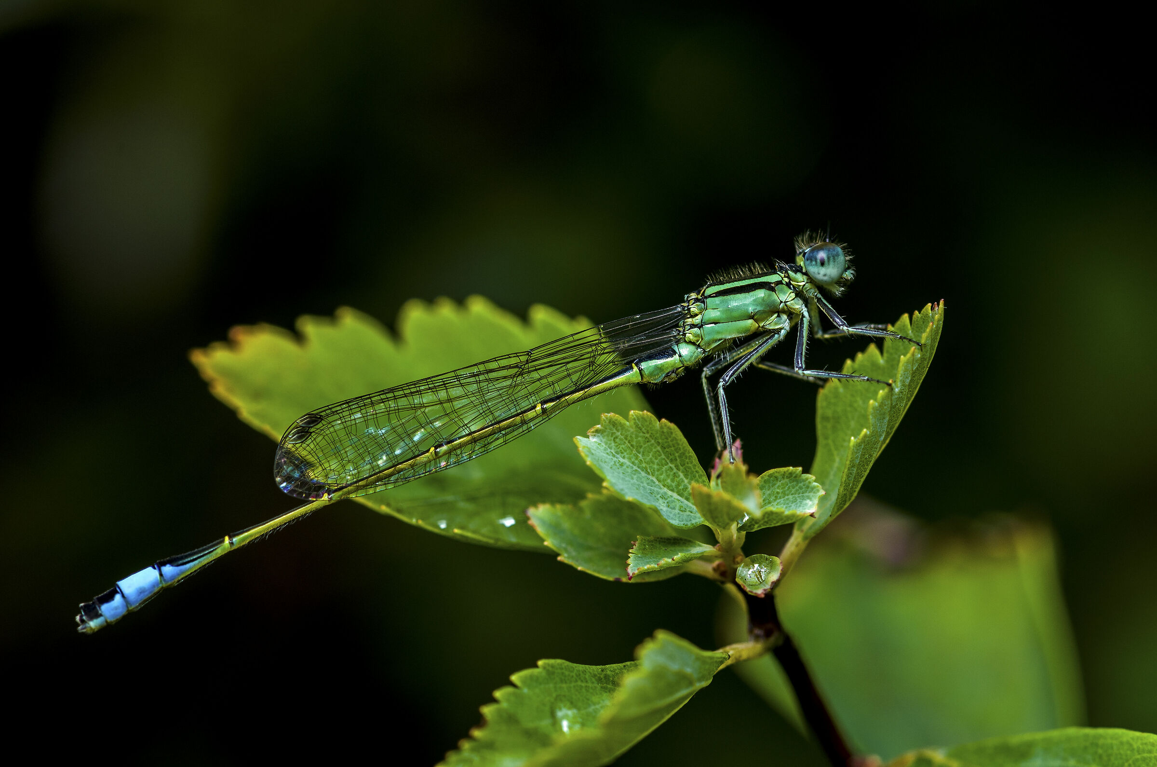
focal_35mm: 158
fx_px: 5052
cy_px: 384
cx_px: 578
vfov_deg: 8.7
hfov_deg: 13.1
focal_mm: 105
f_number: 10
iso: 100
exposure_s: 1/100
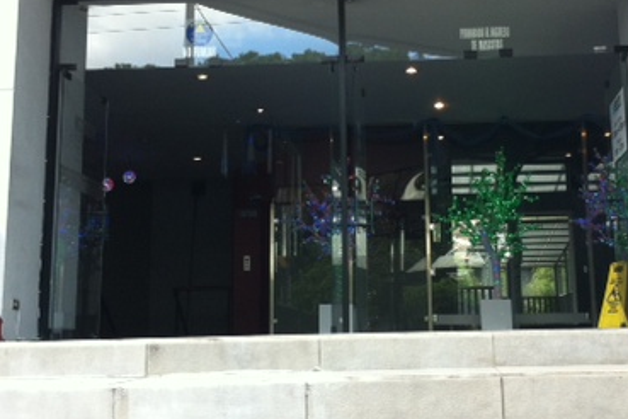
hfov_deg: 31.8
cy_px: 123
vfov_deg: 21.4
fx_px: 1099
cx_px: 378
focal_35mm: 63
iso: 80
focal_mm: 3.85
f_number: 2.8
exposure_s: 1/120
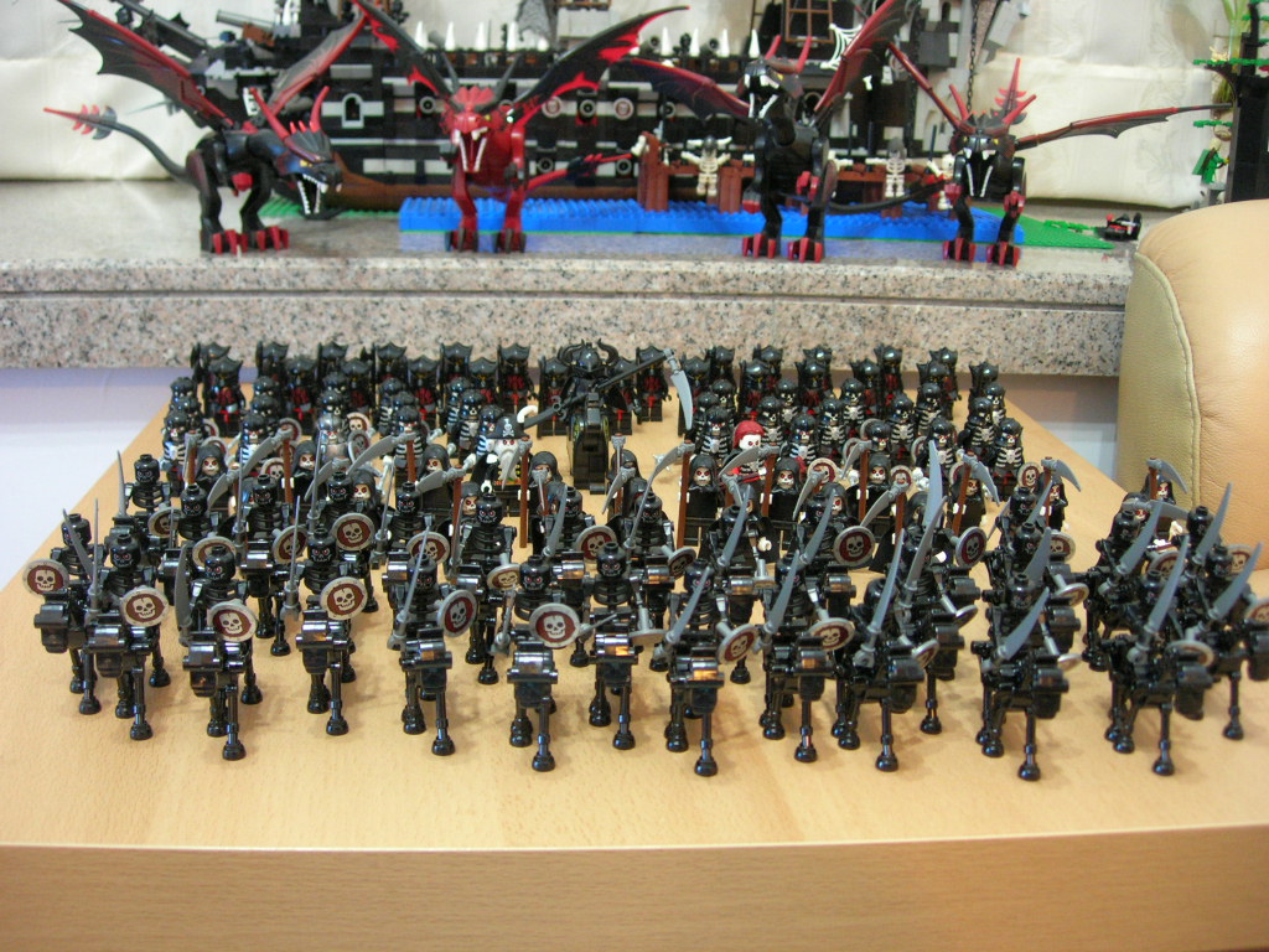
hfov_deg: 49.0
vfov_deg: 37.7
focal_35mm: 38
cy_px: 476
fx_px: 1393
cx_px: 634
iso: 179
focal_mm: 7.8
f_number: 2.8
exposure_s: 1/3.9
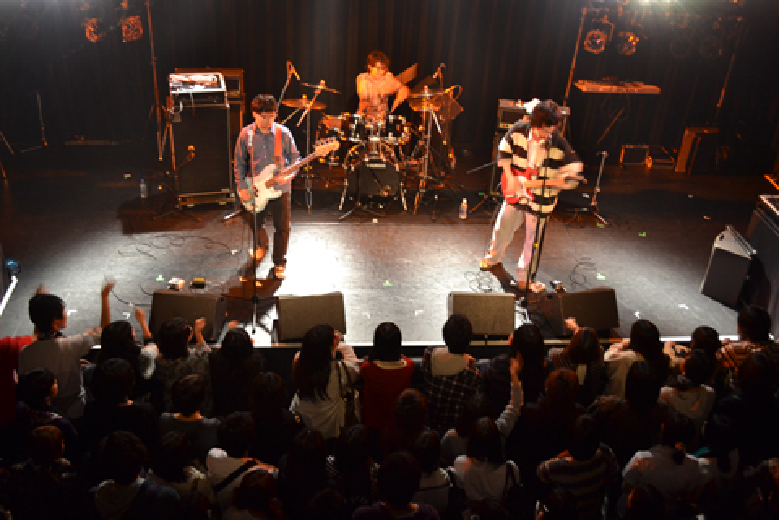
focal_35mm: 36
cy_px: 260
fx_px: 779
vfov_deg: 36.9
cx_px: 390
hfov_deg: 53.1
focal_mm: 24
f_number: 4
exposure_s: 1/15
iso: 450
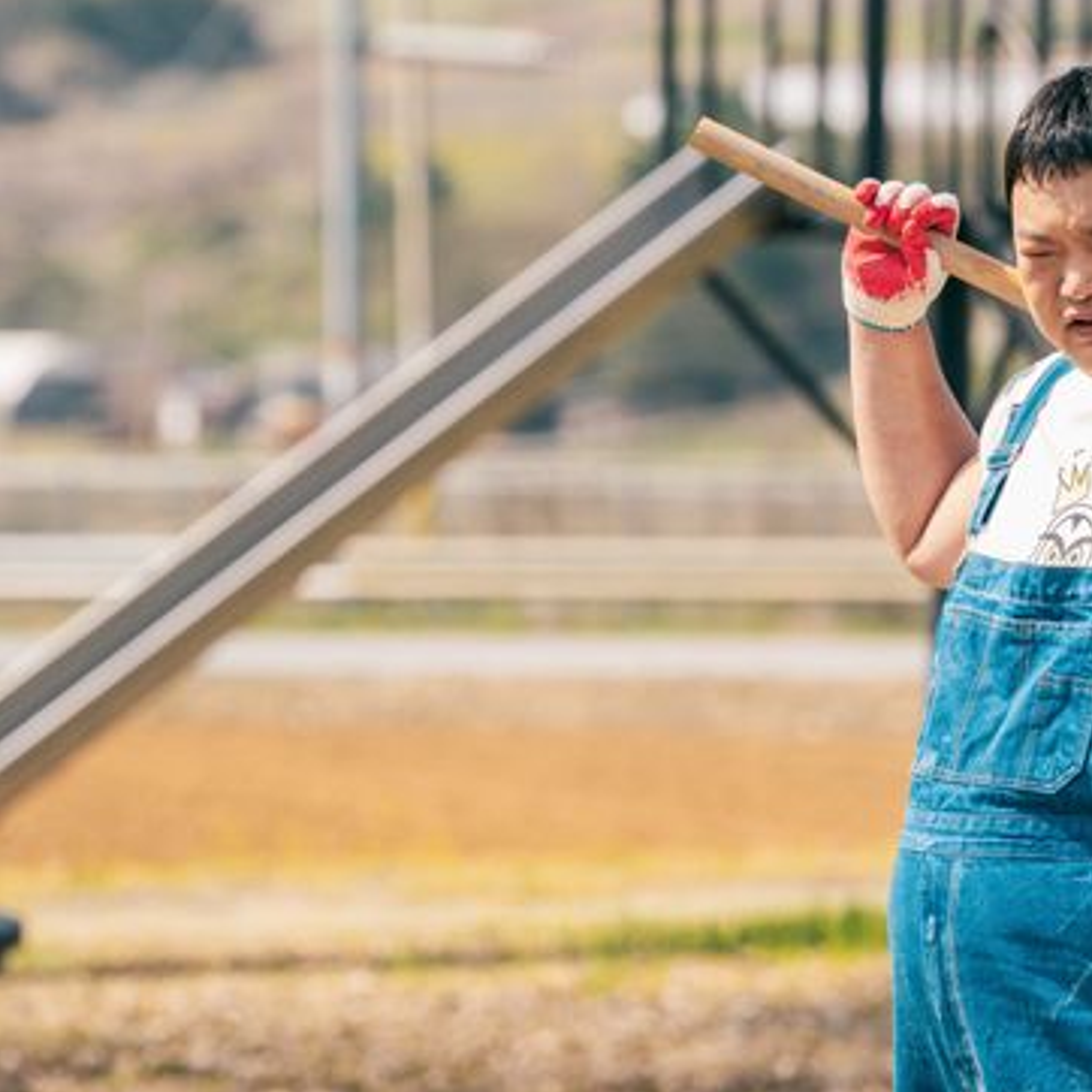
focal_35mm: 287
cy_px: 356
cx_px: 739
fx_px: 10243
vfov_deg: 6.1
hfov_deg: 6.1
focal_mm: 163
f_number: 4.5
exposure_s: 1/640
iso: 125
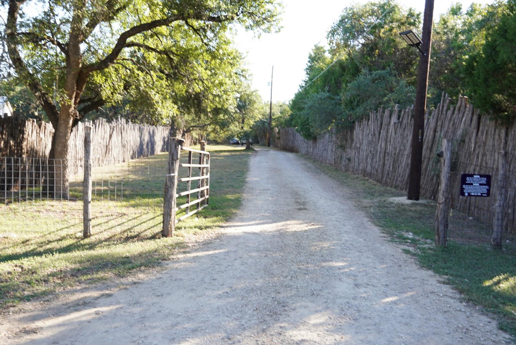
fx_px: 559
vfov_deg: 34.3
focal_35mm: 39
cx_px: 258
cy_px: 172
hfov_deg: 49.5
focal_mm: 26
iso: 100
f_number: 5
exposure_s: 1/60
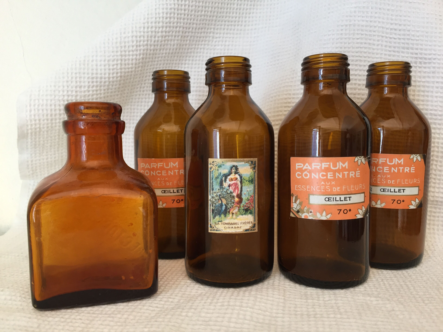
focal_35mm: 29
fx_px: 371
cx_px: 222
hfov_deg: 61.7
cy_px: 166
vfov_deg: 48.2
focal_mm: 4.15
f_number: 2.2
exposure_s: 1/33
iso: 32
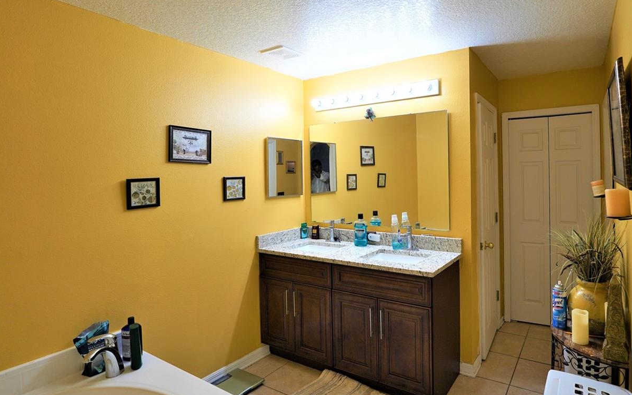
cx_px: 393
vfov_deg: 62.1
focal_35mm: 19
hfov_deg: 86.3
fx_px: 327
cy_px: 177
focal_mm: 14
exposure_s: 1/160
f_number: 4
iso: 500
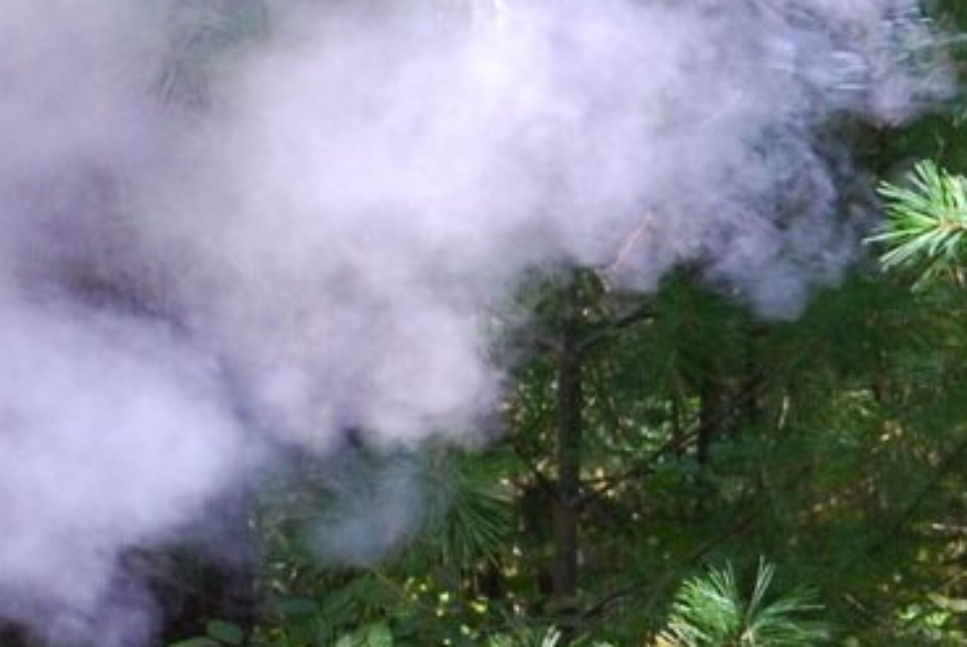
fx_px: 12013
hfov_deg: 4.6
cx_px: 1559
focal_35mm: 447
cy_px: 275
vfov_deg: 3.1
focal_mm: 55
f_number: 5.6
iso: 200
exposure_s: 1/30
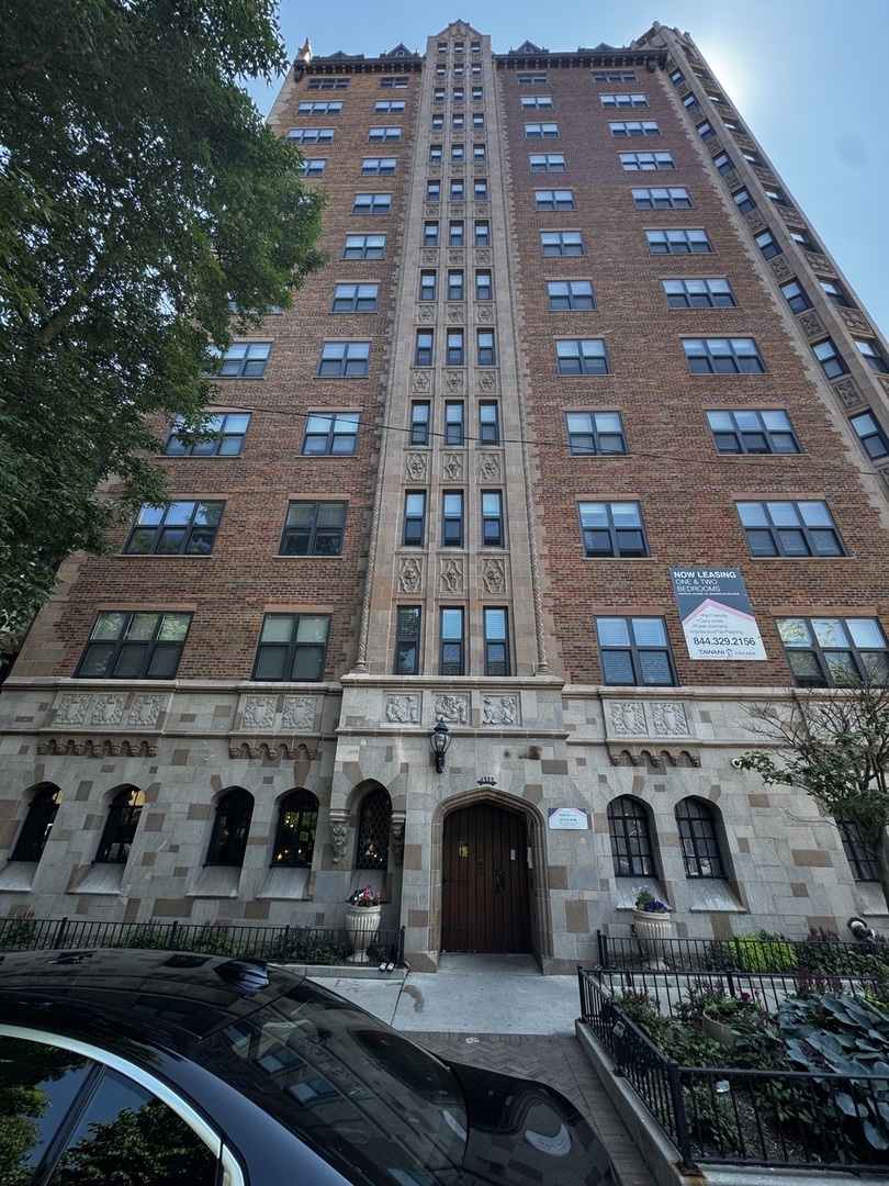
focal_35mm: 14
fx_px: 479
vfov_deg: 102.1
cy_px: 593
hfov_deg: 85.7
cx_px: 444
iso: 40
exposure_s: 1/181
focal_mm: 2.22
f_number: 2.2
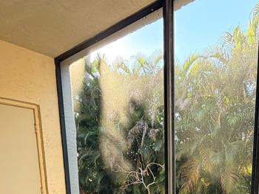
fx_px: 240
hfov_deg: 55.6
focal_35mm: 32
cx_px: 172
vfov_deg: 37.5
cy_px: 210
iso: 100
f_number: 2.2
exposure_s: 1/121
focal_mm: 2.22
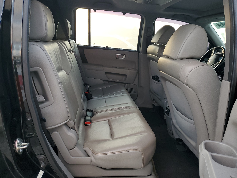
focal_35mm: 26
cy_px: 89
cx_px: 118
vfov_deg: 53.1
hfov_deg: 67.3
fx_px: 178
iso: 65
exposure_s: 1/60.2
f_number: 1.5
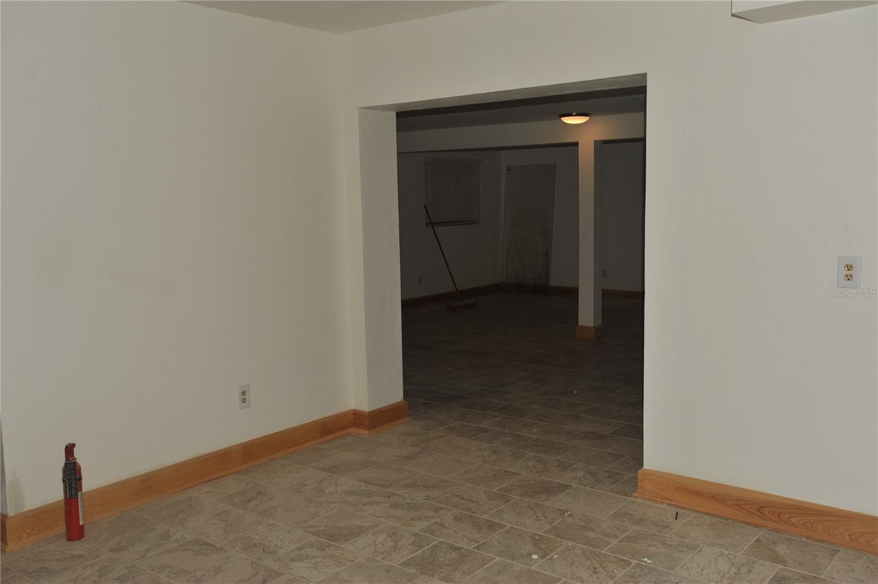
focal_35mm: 32
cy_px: 292
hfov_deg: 58.8
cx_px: 439
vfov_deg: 41.0
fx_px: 780
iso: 200
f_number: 9
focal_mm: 32
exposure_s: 1/160
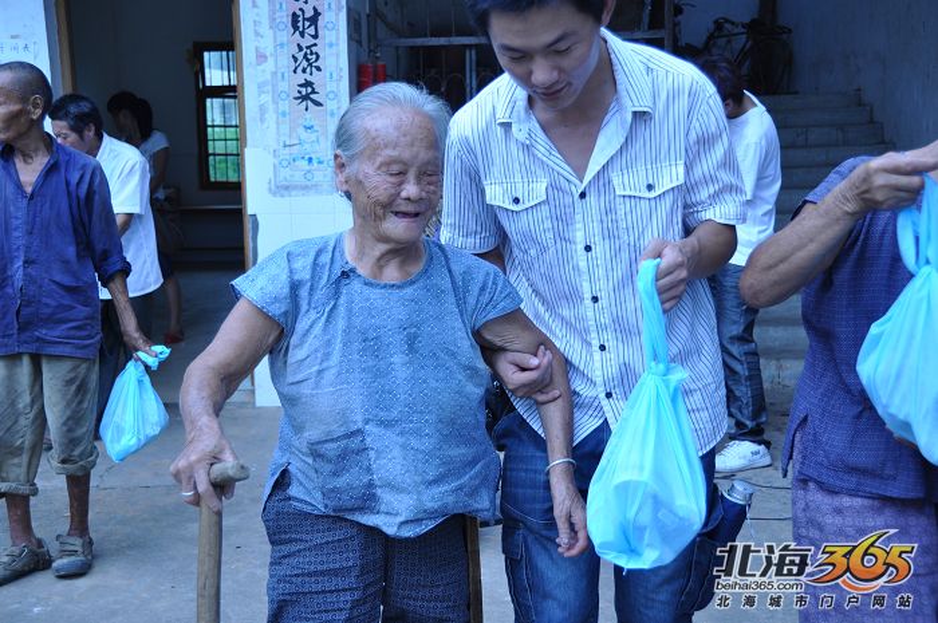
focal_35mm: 48
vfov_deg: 28.0
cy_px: 312
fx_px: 1249
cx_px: 469
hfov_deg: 41.2
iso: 400
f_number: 5
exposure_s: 1/640
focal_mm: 32
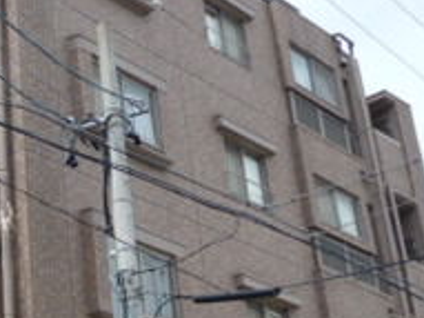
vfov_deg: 16.8
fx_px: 1077
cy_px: 173
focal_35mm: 88
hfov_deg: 20.9
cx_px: -73
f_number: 9
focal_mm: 5
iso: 100
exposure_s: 1/80
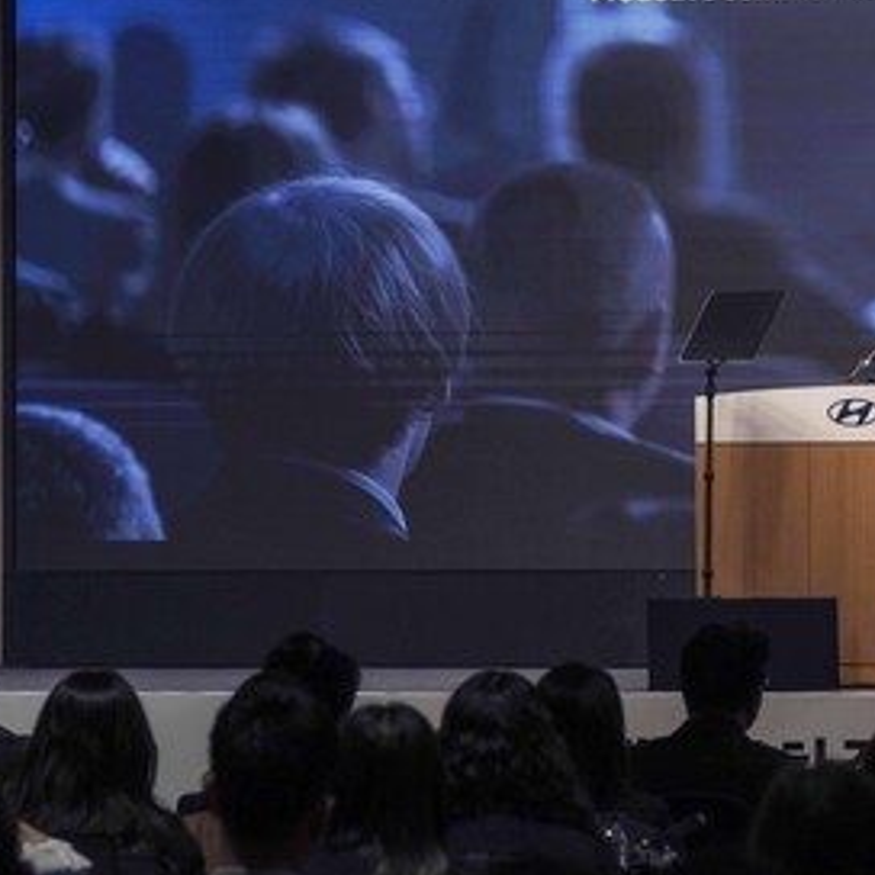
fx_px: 5462
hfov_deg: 9.2
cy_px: 364
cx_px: 553
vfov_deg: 9.2
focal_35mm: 191
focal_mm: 102
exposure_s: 1/250
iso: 1600
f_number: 6.3
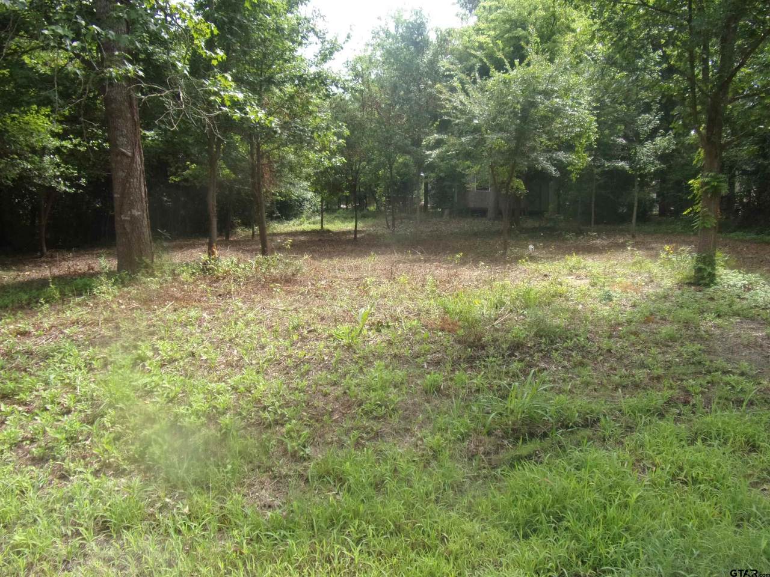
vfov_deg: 56.8
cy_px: 288
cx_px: 385
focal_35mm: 24
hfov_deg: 71.6
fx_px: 534
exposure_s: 1/200
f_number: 3.3
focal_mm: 4.3
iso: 80
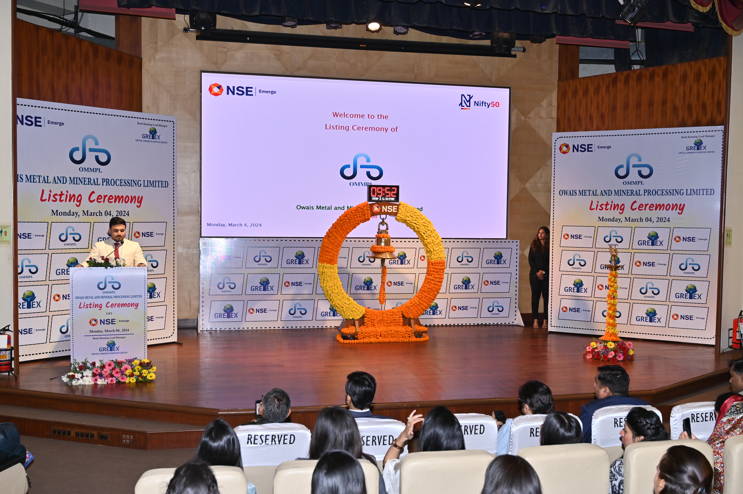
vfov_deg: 37.8
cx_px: 372
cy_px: 247
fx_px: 722
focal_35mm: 35
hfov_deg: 54.5
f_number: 5.6
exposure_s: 1/160
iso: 400
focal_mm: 35
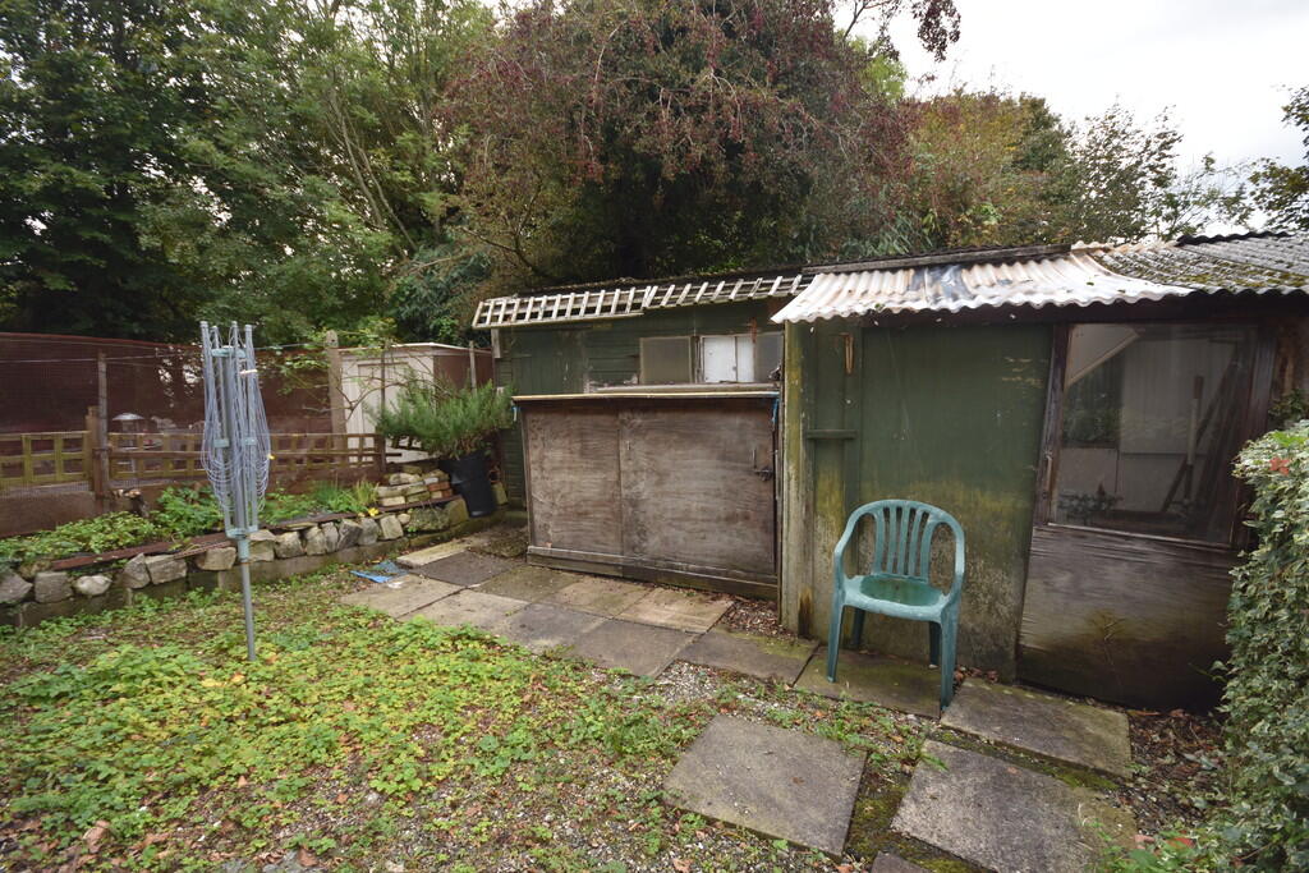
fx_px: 545
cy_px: 436
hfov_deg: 100.4
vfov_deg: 77.3
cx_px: 654
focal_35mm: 15
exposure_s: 1/125
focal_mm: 10
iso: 125
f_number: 5.6
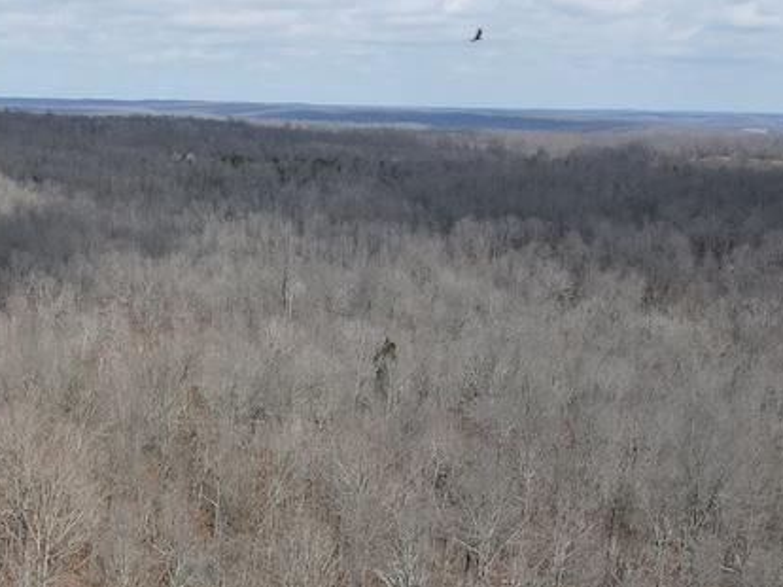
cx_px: 76
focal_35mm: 58
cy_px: 523
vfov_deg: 24.5
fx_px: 1311
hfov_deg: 31.6
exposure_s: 1/40
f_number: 2.8
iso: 100
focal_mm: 4.5
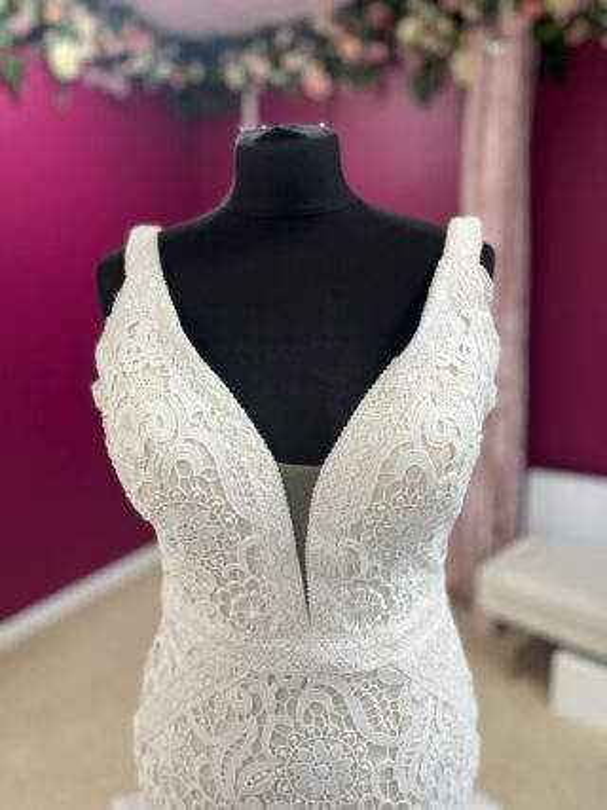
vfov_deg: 67.3
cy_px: 405
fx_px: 608
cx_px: 304
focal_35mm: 26
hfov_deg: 53.0
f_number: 1.6
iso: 125
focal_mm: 5.1
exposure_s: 1/100
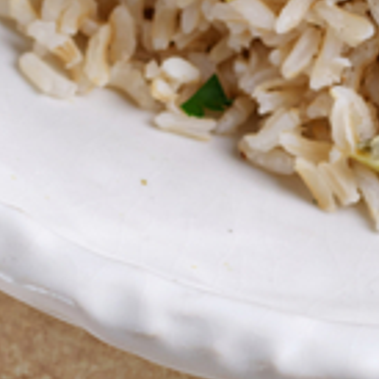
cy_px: -396
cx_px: 279
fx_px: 4100
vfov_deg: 5.2
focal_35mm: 331
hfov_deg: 5.3
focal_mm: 63
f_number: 6.4
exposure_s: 1/40
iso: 320
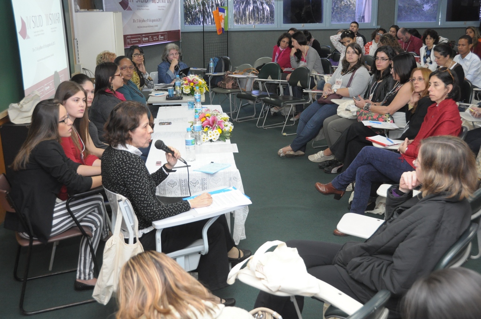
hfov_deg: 46.5
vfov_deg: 31.8
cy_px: 160
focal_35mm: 42
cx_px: 240
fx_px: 560
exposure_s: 1/50
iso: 1000
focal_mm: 28
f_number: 5
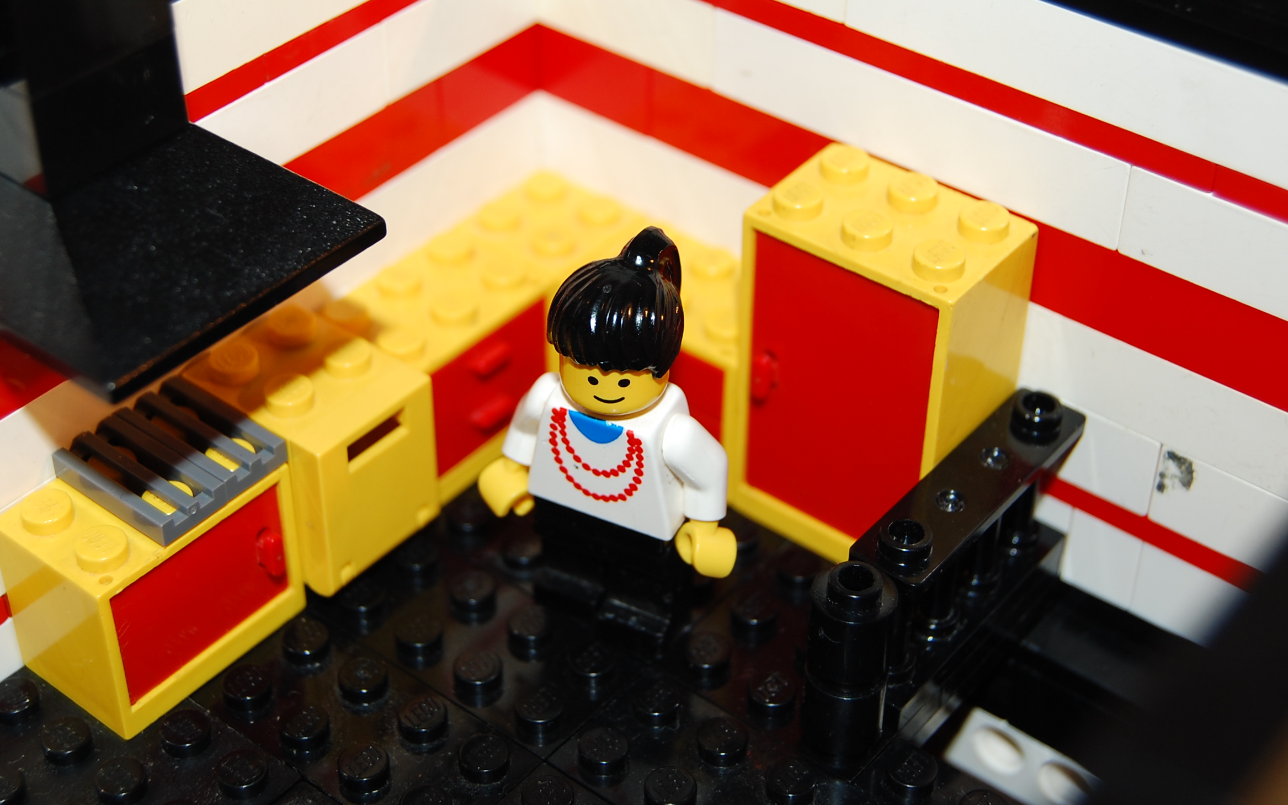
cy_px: 313
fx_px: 2212
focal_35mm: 63
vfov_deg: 20.6
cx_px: 566
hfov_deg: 32.4
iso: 200
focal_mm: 32
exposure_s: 1/125
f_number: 5.6
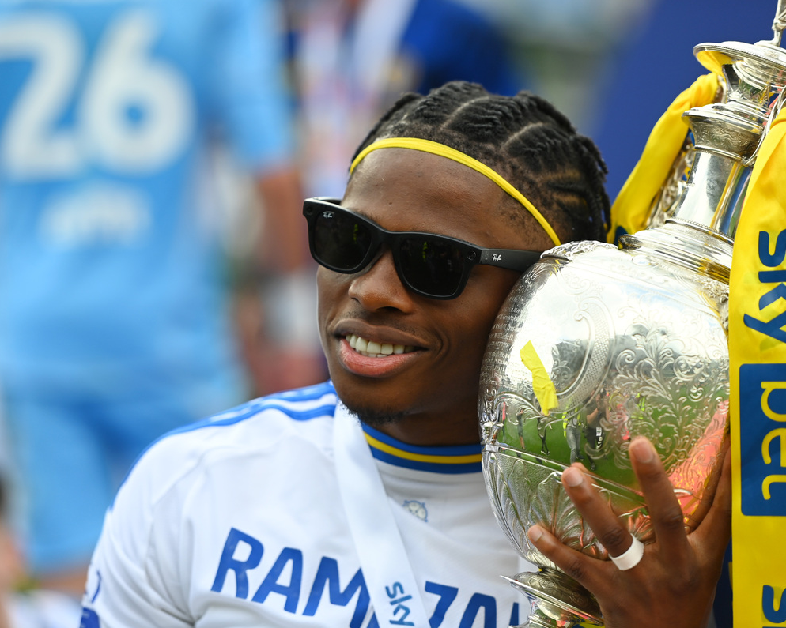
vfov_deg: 8.3
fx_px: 4350
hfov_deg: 10.3
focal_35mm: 187
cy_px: 314
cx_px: 418
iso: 320
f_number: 2.8
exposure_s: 1/2000
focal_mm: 165
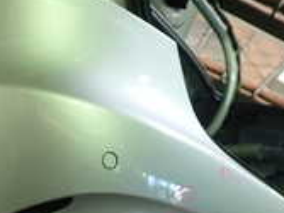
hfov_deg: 17.7
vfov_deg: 13.5
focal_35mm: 108
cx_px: -14
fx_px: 885
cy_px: 199
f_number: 2.3
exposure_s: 1/50
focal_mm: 5.4
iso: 200
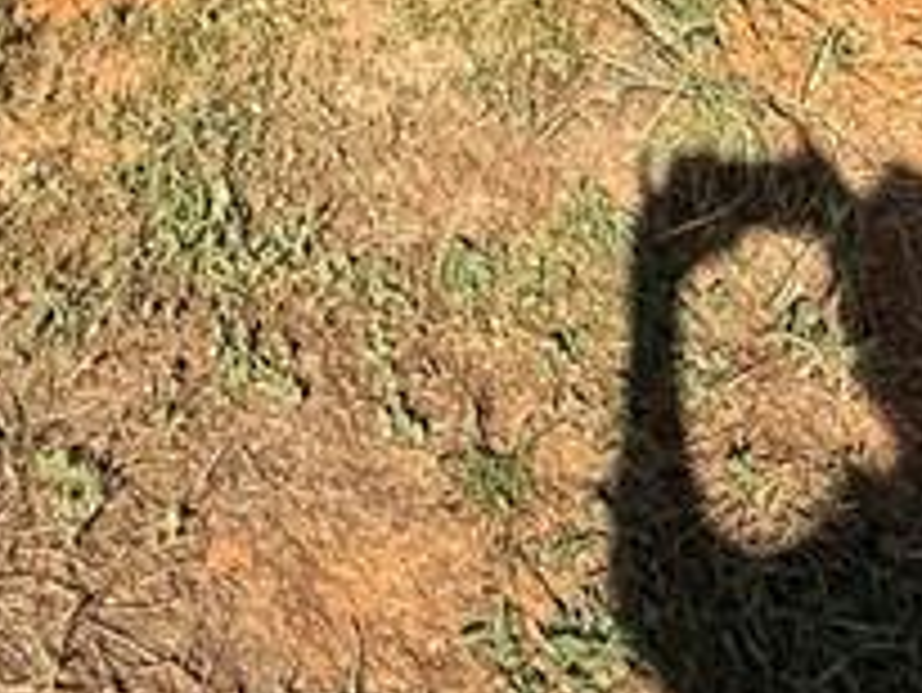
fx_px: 1866
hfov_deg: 26.9
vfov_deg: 14.1
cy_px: -990
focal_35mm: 70
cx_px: 103
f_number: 2.2
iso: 50
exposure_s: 1/1259
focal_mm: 2.22
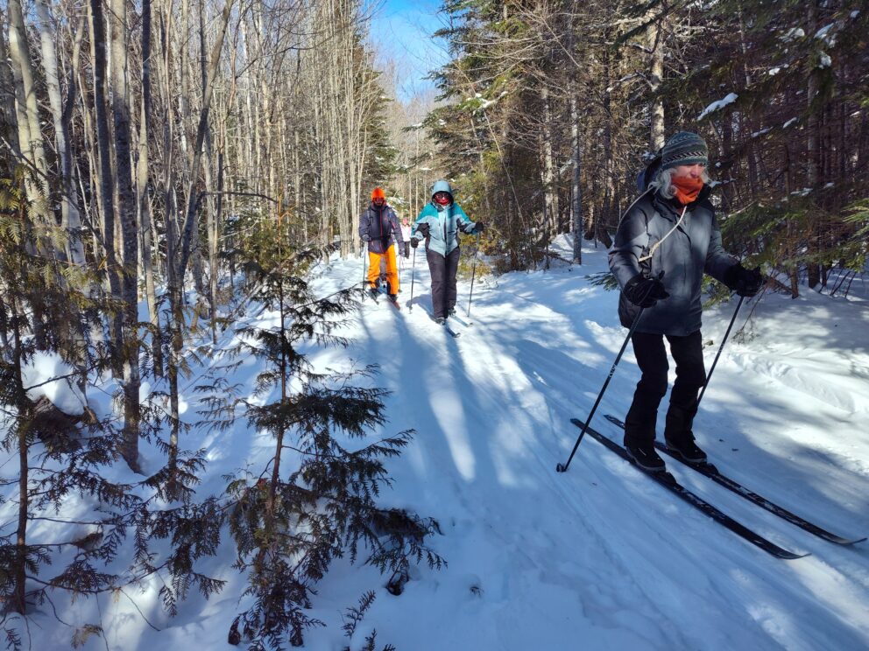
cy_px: 326
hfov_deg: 73.9
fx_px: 577
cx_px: 434
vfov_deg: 58.9
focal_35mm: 23
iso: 100
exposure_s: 1/1073
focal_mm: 5.56
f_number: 1.8
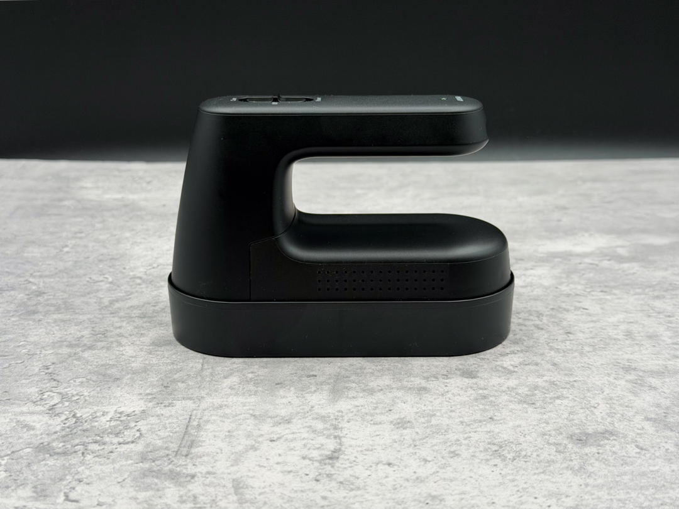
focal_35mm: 48
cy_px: 254
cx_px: 340
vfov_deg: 30.3
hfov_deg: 39.7
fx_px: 942
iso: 64
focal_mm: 6.76
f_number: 1.78
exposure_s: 1/561
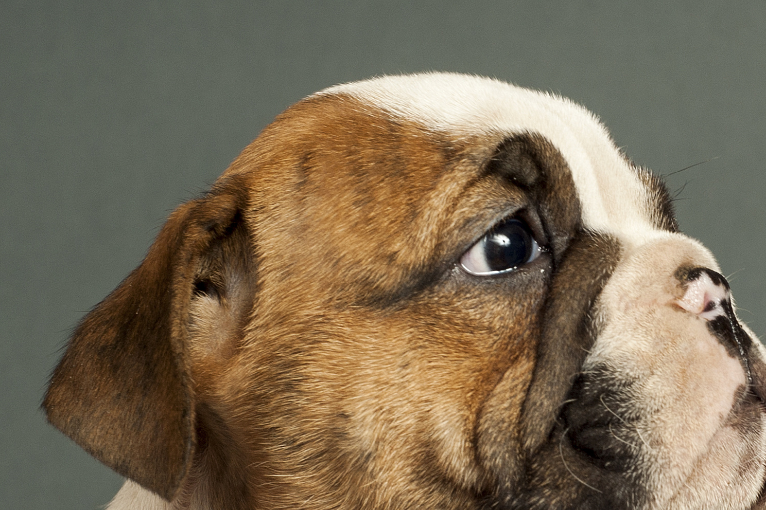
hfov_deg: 14.2
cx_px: 727
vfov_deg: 9.5
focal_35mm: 143
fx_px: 3042
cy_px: 489
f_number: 10
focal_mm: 50
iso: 200
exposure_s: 1/200
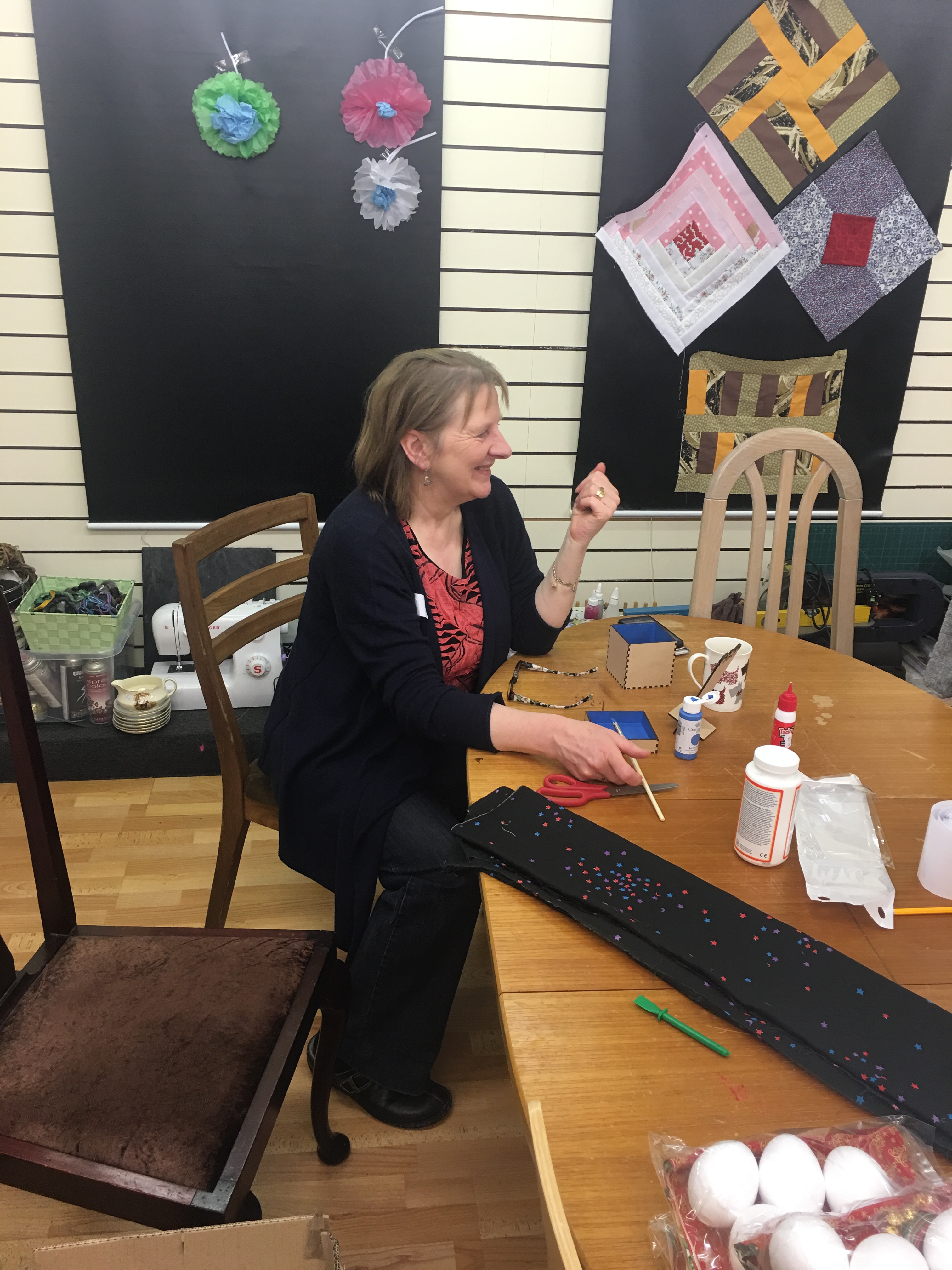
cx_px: 476
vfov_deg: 61.7
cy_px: 635
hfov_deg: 48.2
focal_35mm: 29
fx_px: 1063
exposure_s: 1/33
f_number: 2.2
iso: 50
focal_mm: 4.15
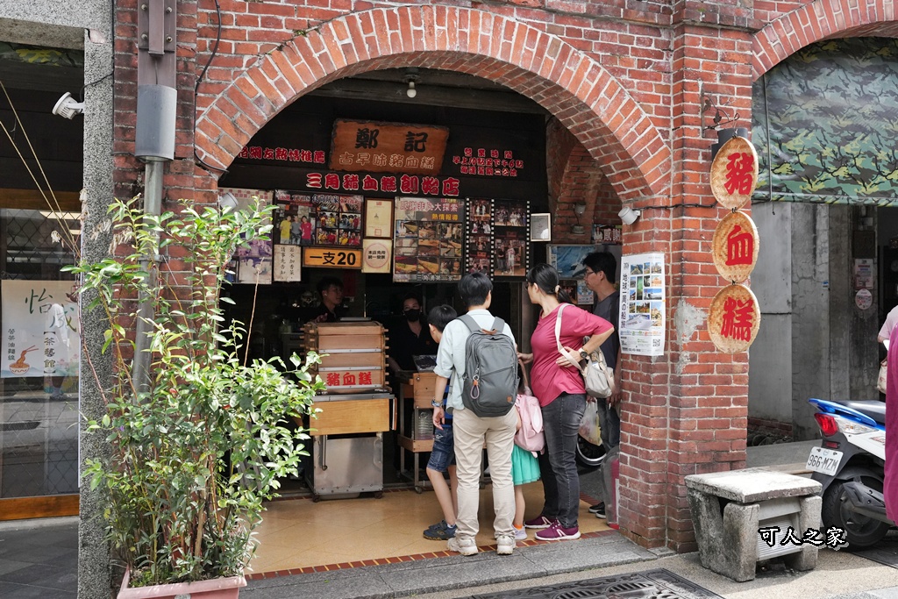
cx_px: 449
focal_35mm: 34
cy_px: 300
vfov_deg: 38.5
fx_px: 858
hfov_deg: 55.2
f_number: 8
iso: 3200
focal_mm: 34.4
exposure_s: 1/1250
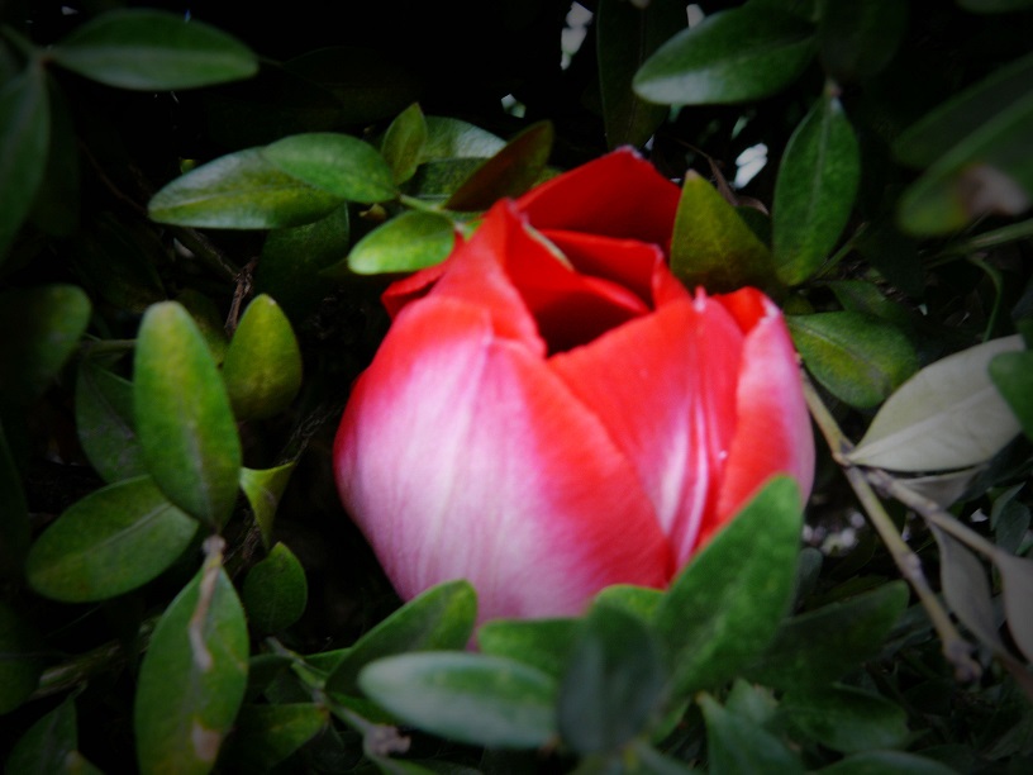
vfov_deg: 30.3
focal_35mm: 48
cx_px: 516
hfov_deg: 39.7
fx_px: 1432
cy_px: 388
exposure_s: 1/25
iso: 100
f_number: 5
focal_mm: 9.6
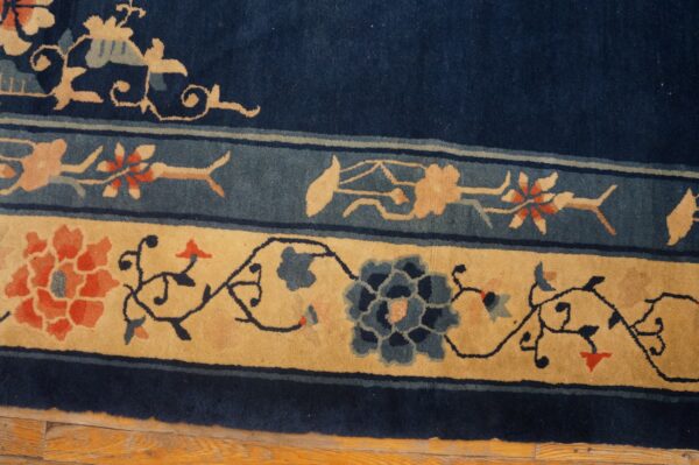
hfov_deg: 67.4
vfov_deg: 47.9
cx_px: 350
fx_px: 524
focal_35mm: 27
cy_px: 232
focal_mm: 18
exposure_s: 1/60
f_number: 4
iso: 800
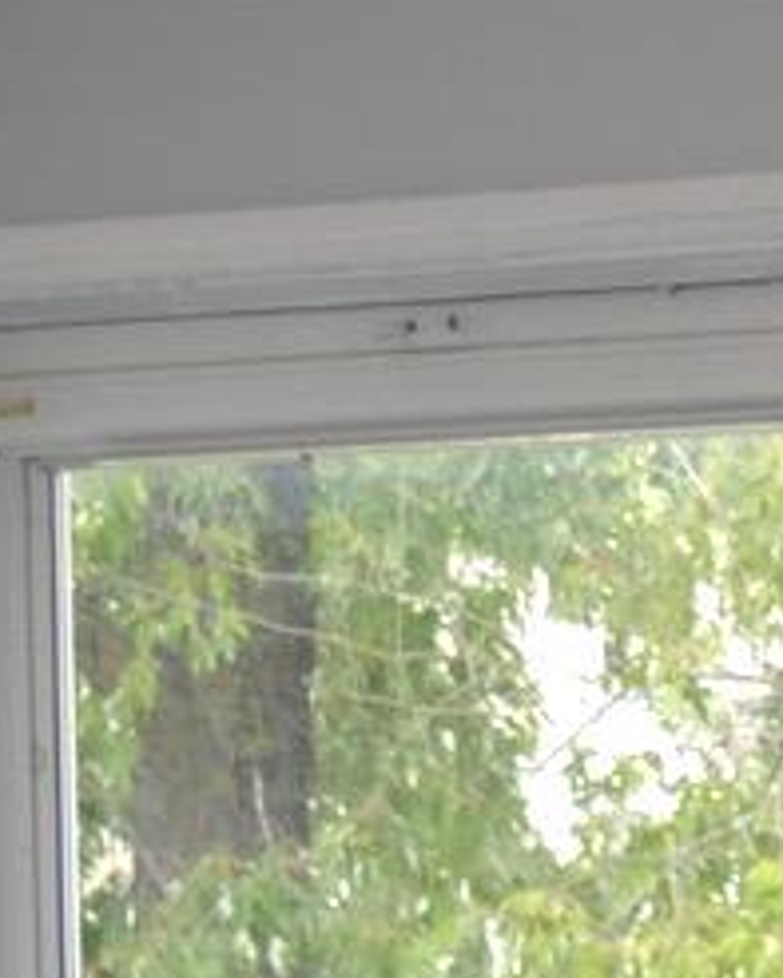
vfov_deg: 6.1
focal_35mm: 305
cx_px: 2202
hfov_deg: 4.9
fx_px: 8830
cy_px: 2256
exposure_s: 1/125
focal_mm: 26
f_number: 4.2
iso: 160
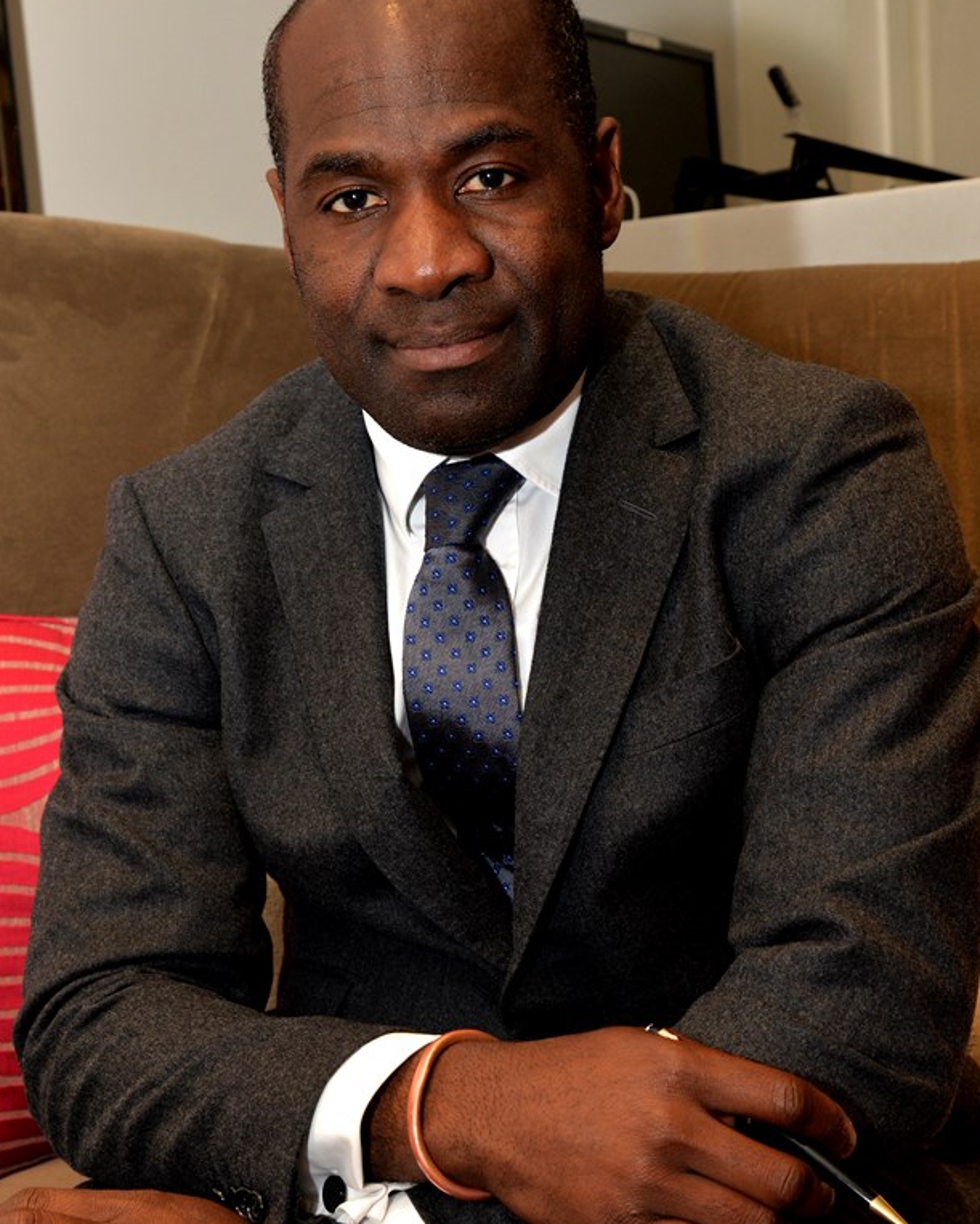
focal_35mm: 62
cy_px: 586
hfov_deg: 24.6
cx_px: 516
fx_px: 2246
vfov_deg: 30.5
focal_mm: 42
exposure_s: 1/60
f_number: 7.1
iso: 800
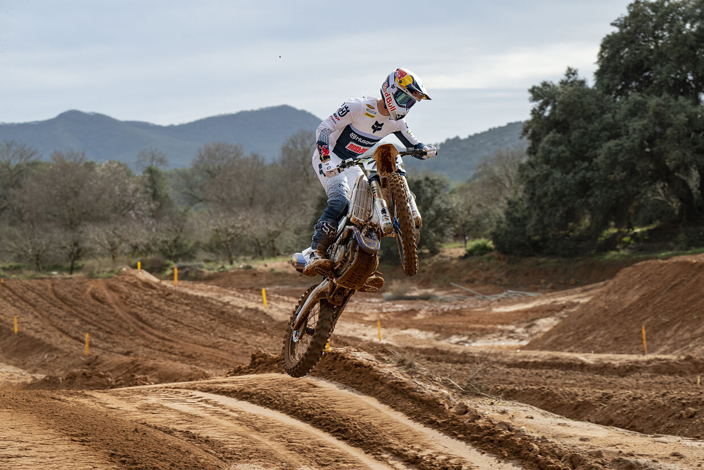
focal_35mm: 110
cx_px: 352
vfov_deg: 12.5
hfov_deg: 18.6
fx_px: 2151
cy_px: 235
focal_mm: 110
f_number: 5.6
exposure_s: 1/1250
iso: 250
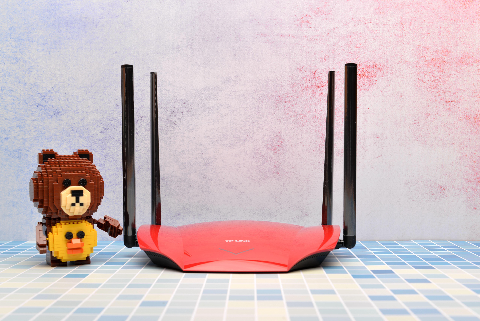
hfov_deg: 46.4
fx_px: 560
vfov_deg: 31.9
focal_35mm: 42
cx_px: 240
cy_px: 160
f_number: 8
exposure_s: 1/160
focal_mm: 42
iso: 100
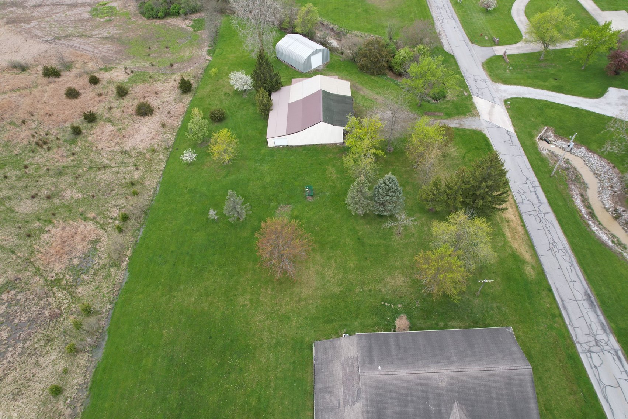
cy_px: 210
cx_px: 314
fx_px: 384
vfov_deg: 57.2
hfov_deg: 78.6
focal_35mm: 22
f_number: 2.8
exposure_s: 1/320
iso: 100
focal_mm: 8.38
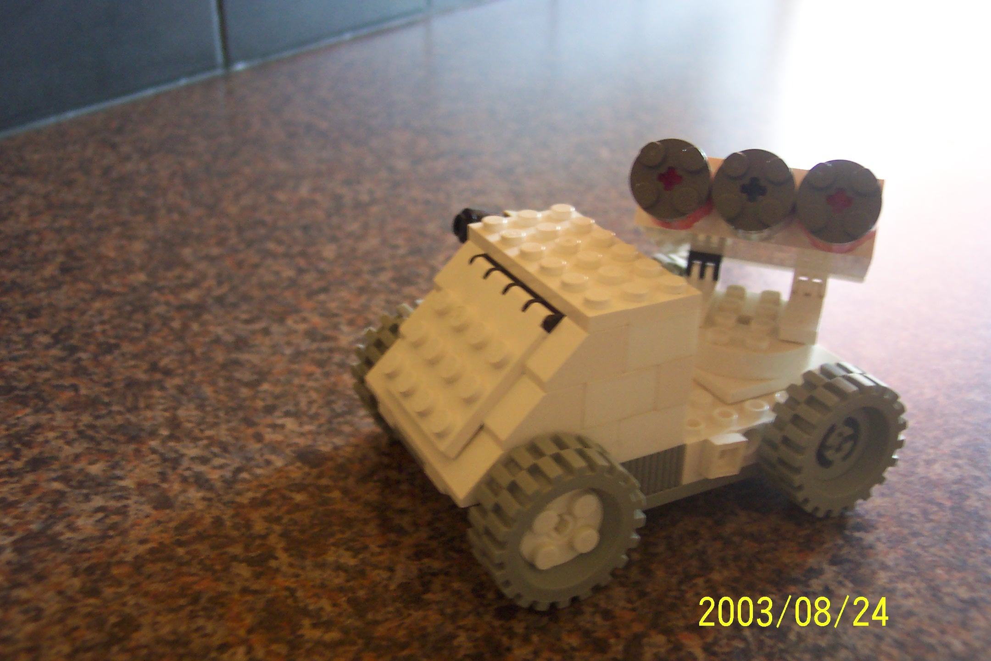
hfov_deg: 50.7
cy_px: 330
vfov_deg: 35.1
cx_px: 496
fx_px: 1046
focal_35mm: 38
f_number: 2.8
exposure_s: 1/8
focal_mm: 8
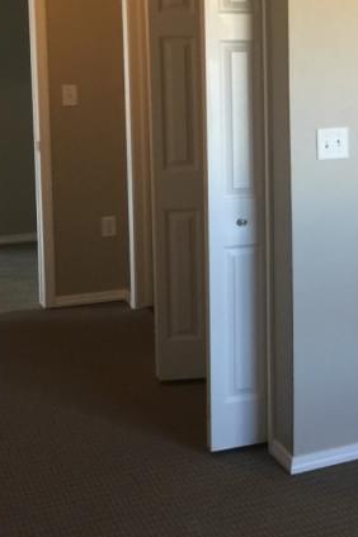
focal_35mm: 73
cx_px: 599
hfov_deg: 16.3
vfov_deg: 27.4
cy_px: 140
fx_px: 1089
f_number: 2.2
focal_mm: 4.15
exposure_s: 1/15
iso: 50
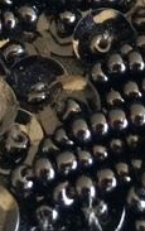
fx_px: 982
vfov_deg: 12.5
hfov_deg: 8.4
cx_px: 175
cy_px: -150
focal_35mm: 156
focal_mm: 4.12
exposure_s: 1/17
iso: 320
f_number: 2.2
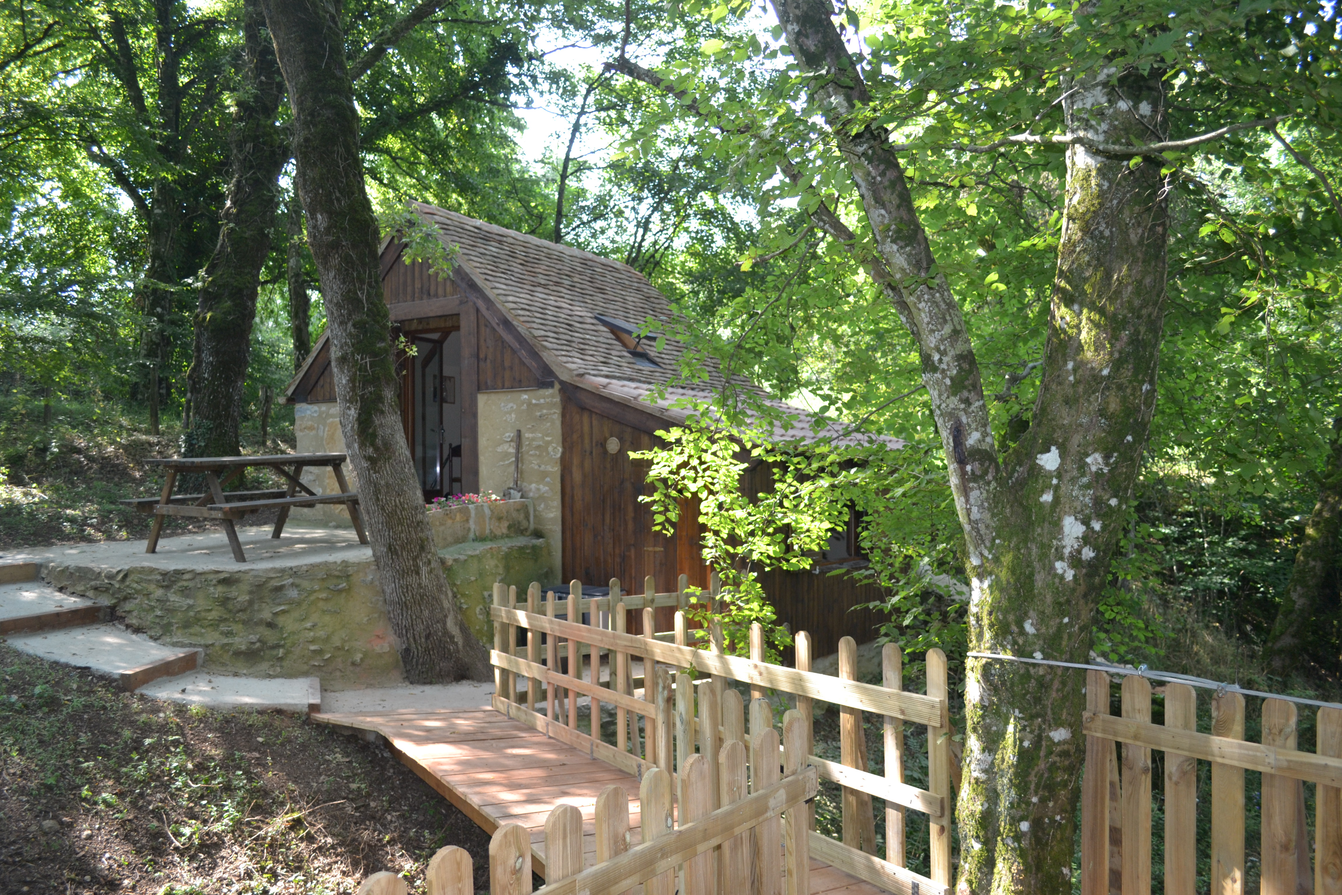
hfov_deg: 67.4
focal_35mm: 27
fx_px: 1006
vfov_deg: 47.9
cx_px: 671
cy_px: 448
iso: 360
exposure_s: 1/125
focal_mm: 18
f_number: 3.5
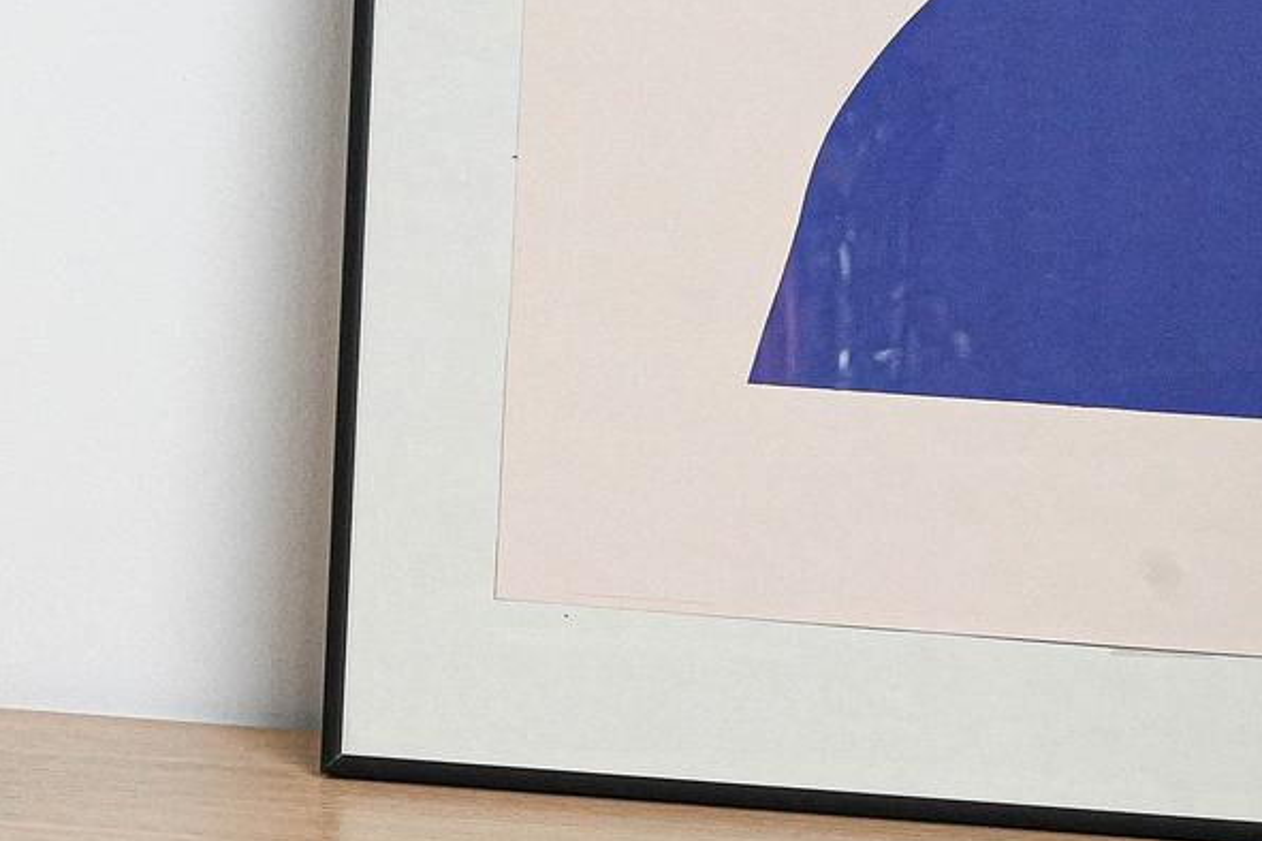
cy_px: 172
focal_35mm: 237
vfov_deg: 5.8
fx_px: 8308
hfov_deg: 8.4
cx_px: -771
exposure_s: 1/80
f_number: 9
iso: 2500
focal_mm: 70
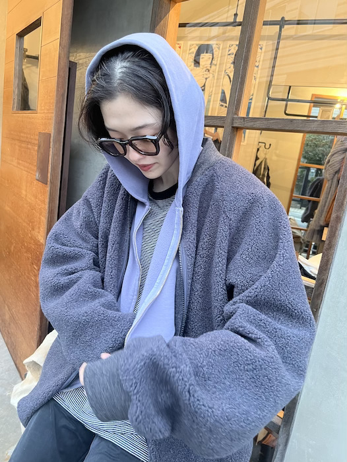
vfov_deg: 67.3
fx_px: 347
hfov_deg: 53.1
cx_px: 174
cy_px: 231
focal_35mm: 26
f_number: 1.5
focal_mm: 5.7
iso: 200
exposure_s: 1/60
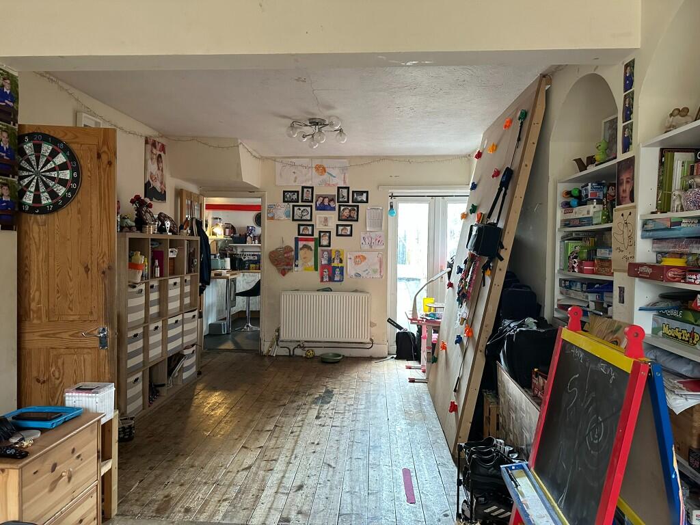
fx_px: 485
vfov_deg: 56.8
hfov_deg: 71.6
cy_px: 262
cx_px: 350
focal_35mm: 24
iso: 500
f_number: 1.78
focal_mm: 6.86
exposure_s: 1/60
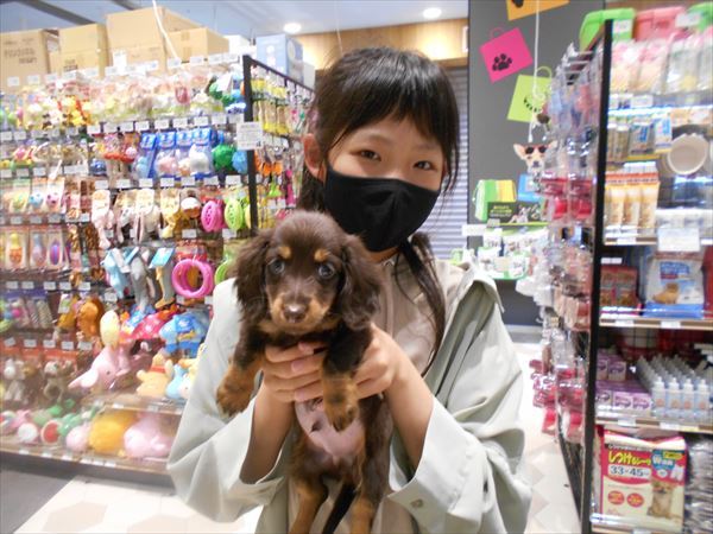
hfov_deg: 67.3
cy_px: 267
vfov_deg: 53.1
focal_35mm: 26
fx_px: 536
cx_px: 356
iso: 360
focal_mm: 4.6
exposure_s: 1/30
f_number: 3.2
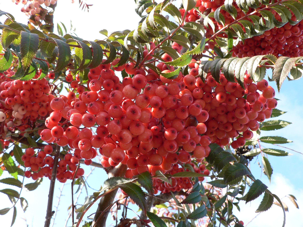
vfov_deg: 39.7
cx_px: 152
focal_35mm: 36
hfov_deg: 51.4
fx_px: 315
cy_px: 114
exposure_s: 1/100
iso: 80
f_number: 4
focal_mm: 6
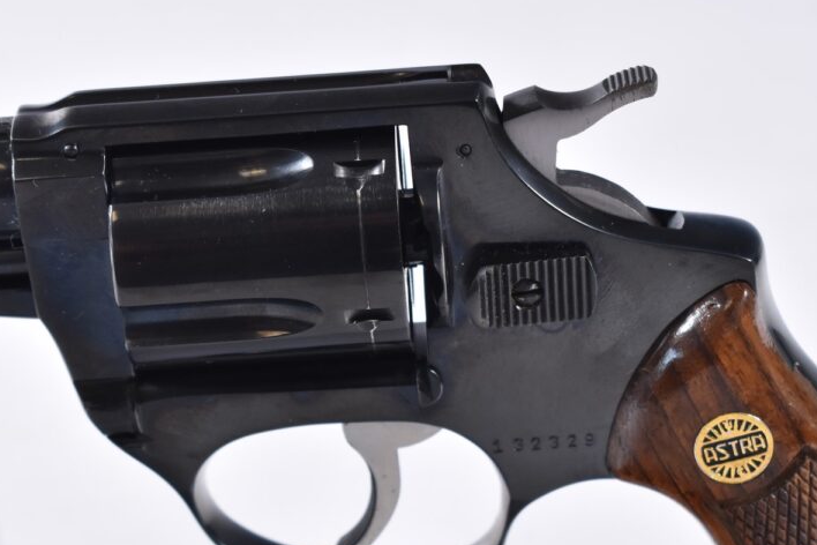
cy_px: 447
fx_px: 2769
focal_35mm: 122
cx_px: 335
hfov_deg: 16.8
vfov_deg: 11.2
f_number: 5.3
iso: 640
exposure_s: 1/80
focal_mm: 48
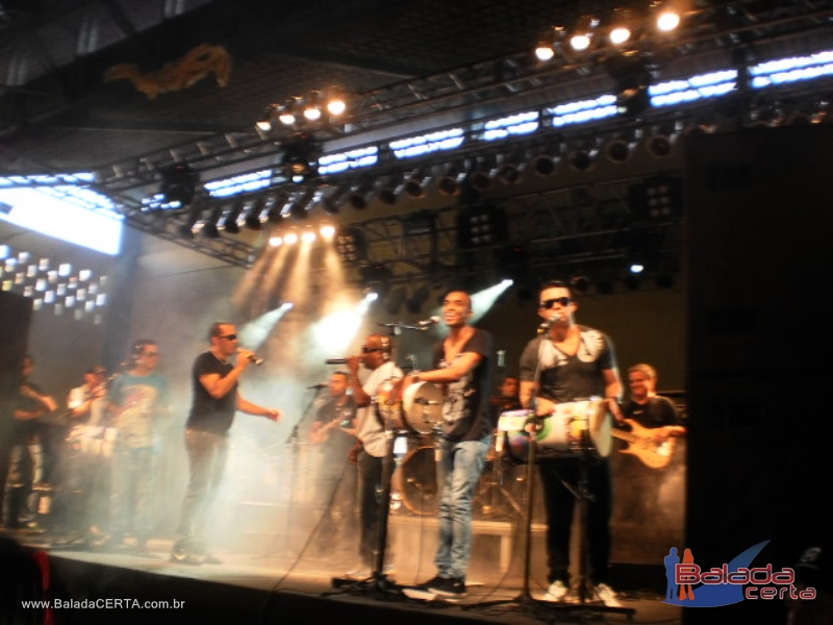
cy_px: 312
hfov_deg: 51.4
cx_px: 416
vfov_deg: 39.7
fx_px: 866
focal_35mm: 36
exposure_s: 1/30
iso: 125
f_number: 3.1
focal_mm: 6.3
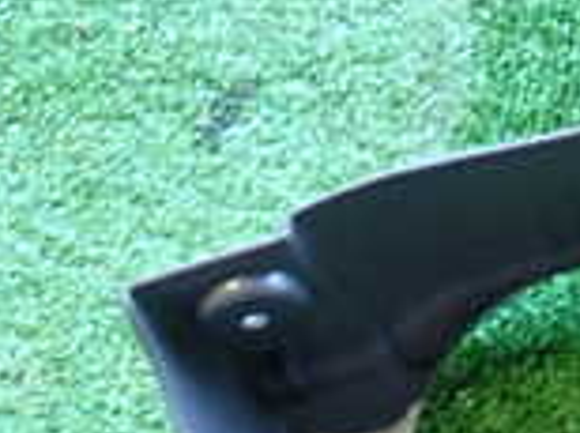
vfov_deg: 12.4
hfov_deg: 14.8
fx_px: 1957
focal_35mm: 117
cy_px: 478
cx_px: 1024
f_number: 2.3
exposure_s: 1/30
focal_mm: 5.4
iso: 320
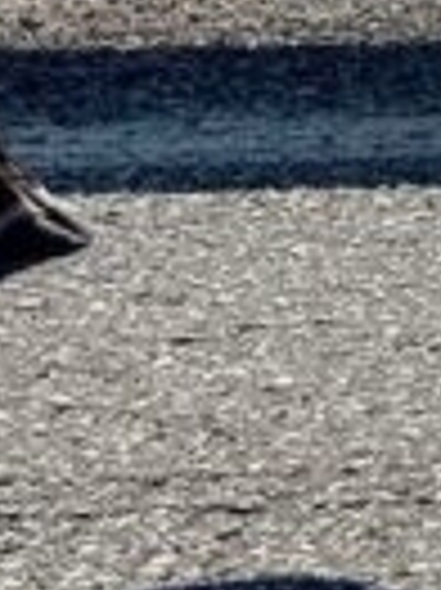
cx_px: 1742
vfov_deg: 8.4
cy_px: -694
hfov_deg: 5.8
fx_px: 3743
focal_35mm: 220
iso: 80
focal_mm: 6.86
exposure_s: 1/15625
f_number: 1.78
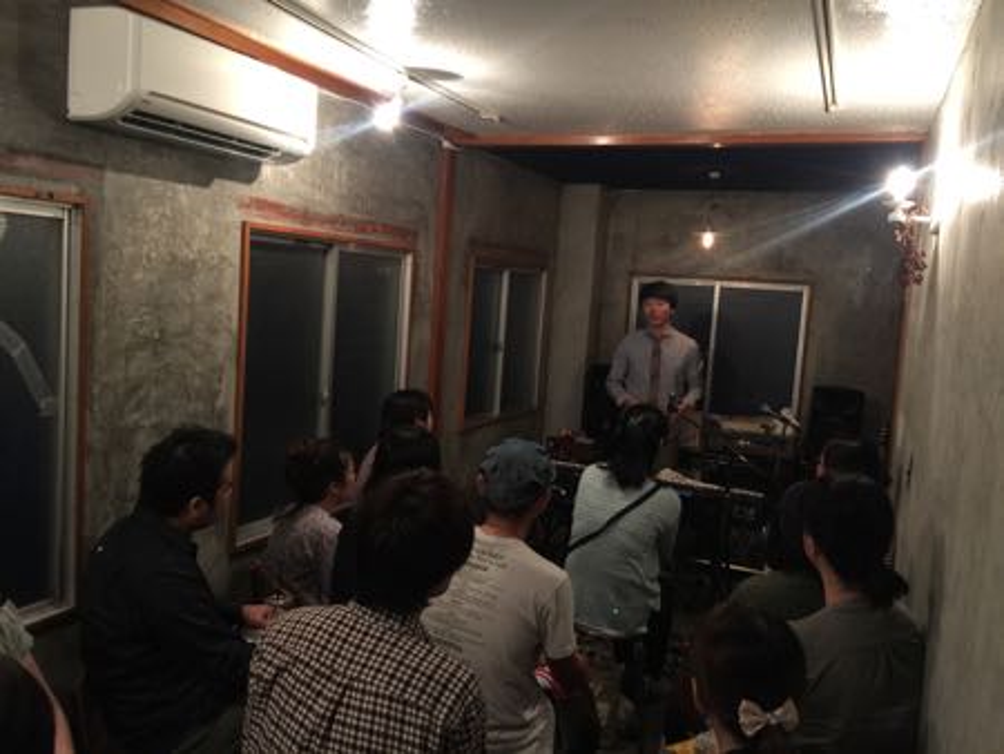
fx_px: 842
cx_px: 502
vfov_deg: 48.3
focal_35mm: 29
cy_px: 377
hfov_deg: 61.6
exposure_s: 1/4
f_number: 2.2
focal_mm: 4.15
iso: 80
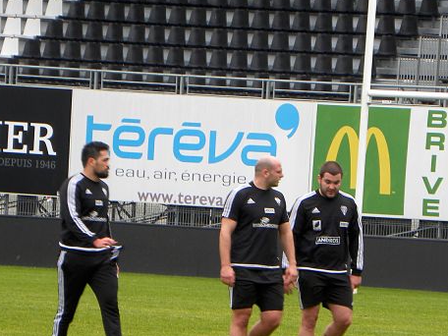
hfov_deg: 3.9
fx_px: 6613
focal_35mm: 511
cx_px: 243
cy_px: 227
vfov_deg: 2.9
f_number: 4.5
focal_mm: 51.8
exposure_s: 1/65
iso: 64
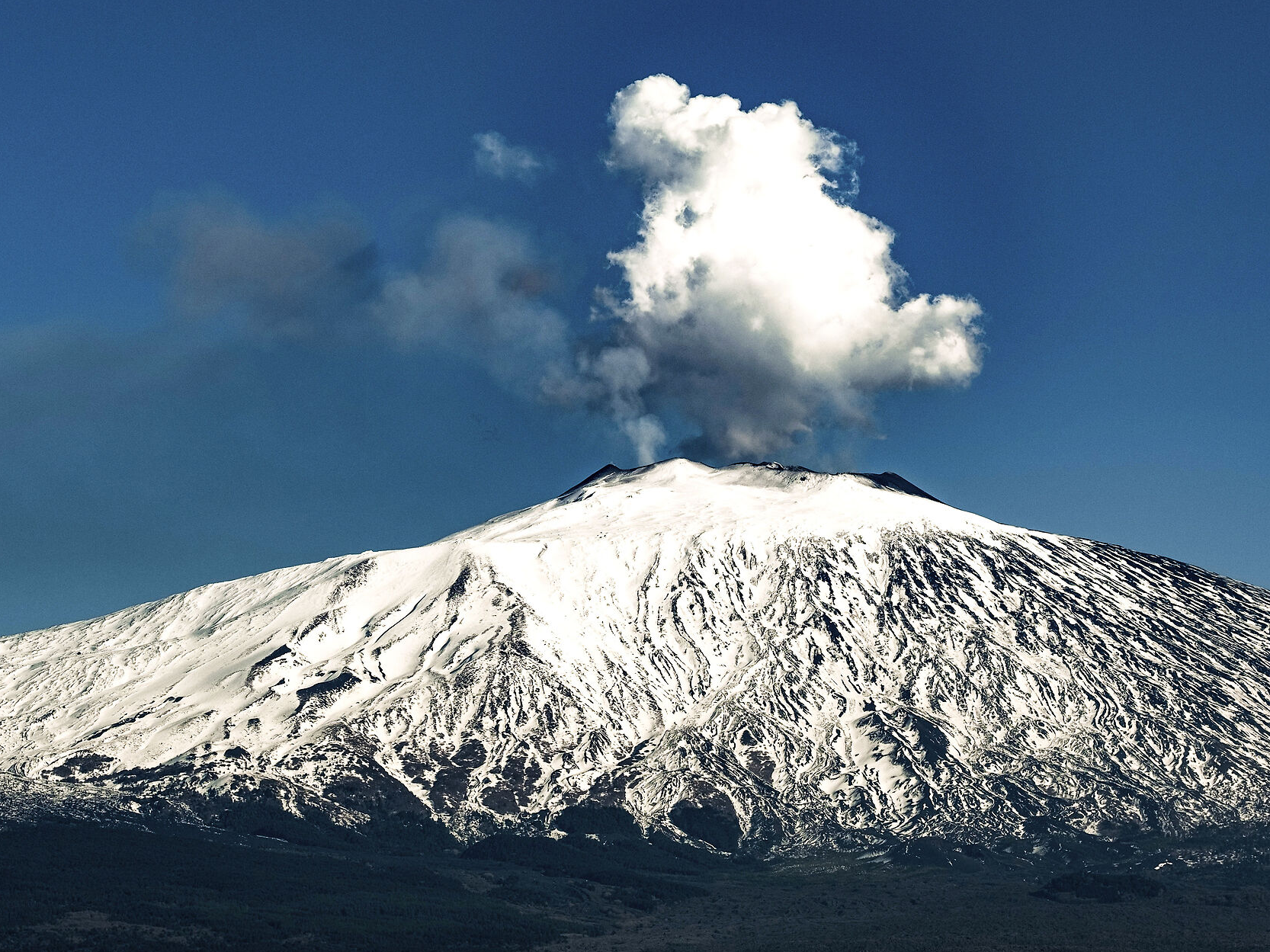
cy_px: 450
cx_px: 668
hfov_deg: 10.6
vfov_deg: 7.9
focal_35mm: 187
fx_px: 6860
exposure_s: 1/1400
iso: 160
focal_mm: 90
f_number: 5.6
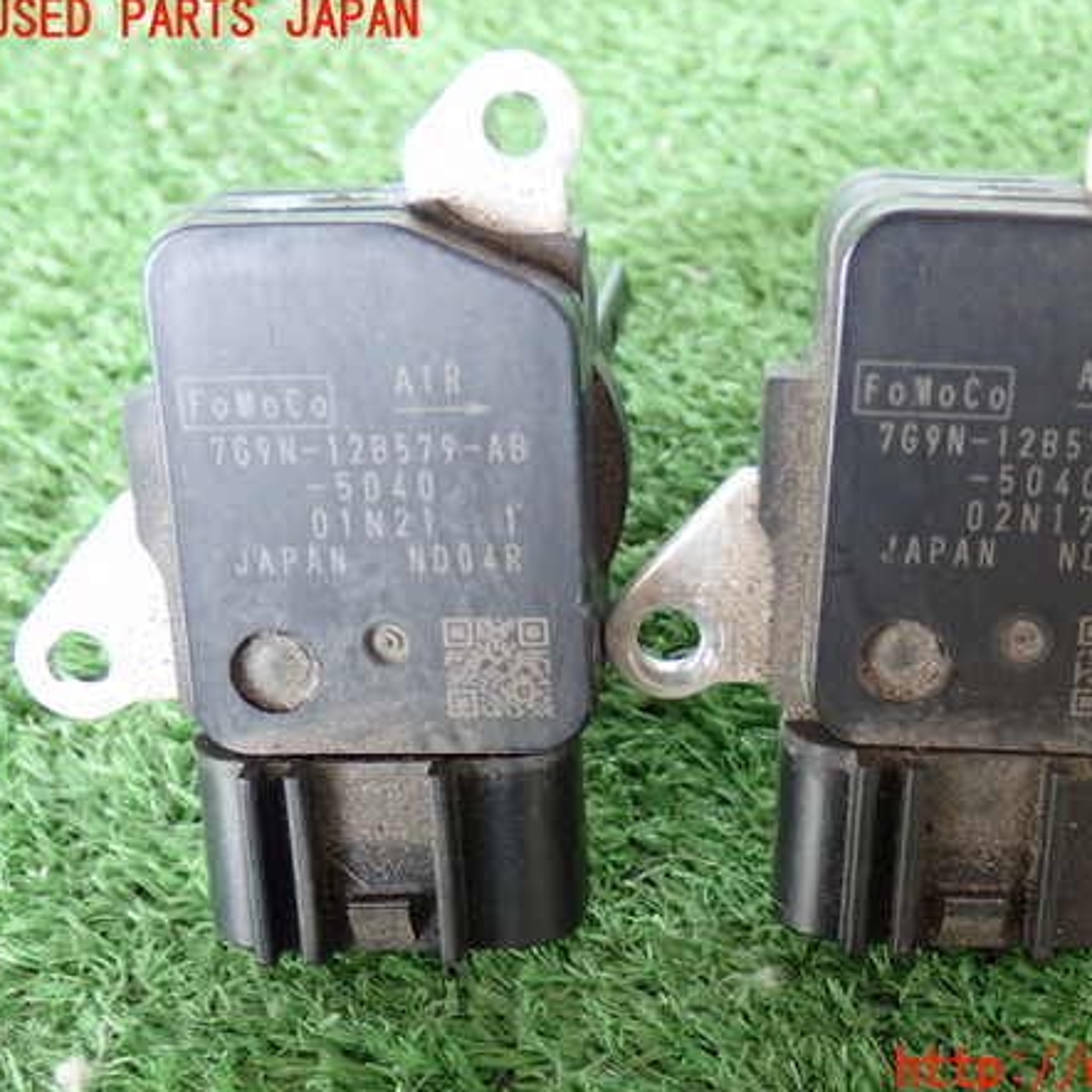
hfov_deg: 28.5
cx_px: 712
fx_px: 2141
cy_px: 546
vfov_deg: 28.6
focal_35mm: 60
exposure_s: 1/30
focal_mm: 9.01
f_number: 3.2
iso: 800
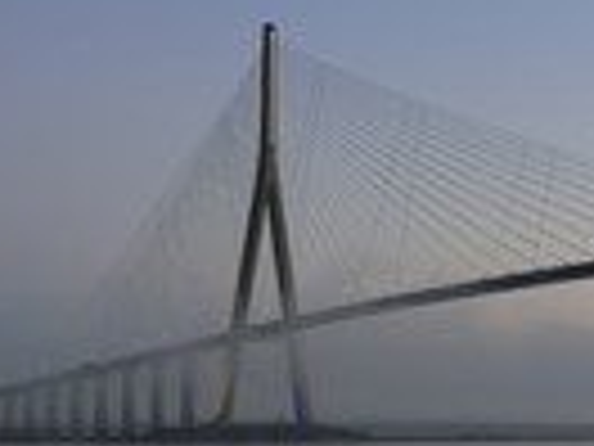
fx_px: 1785
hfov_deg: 18.1
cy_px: 320
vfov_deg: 14.2
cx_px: 675
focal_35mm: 104
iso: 800
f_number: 6.3
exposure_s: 1/60
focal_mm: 34
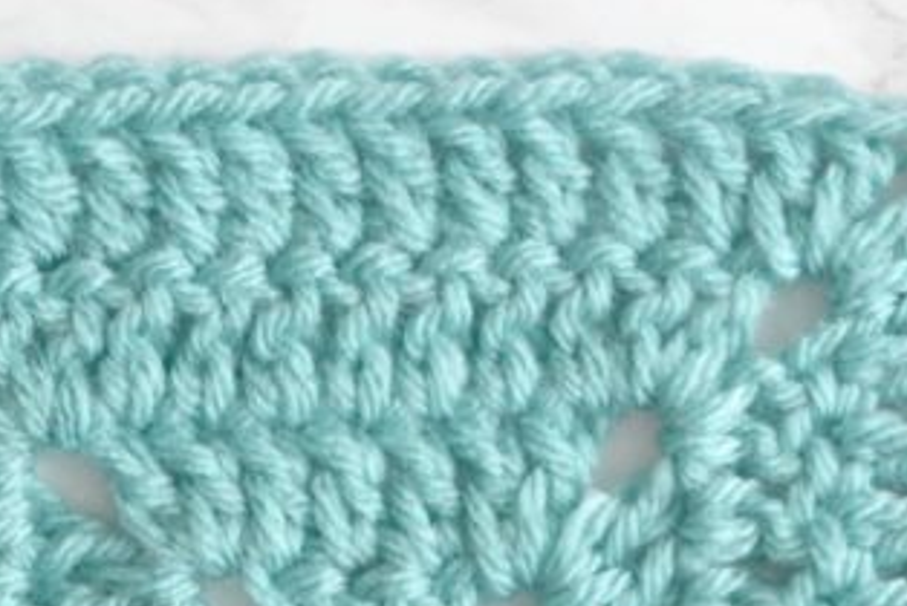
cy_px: 700
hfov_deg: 7.6
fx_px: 6774
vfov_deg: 5.1
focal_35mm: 269
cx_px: 1008
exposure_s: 1/40
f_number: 5.6
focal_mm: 55
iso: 400
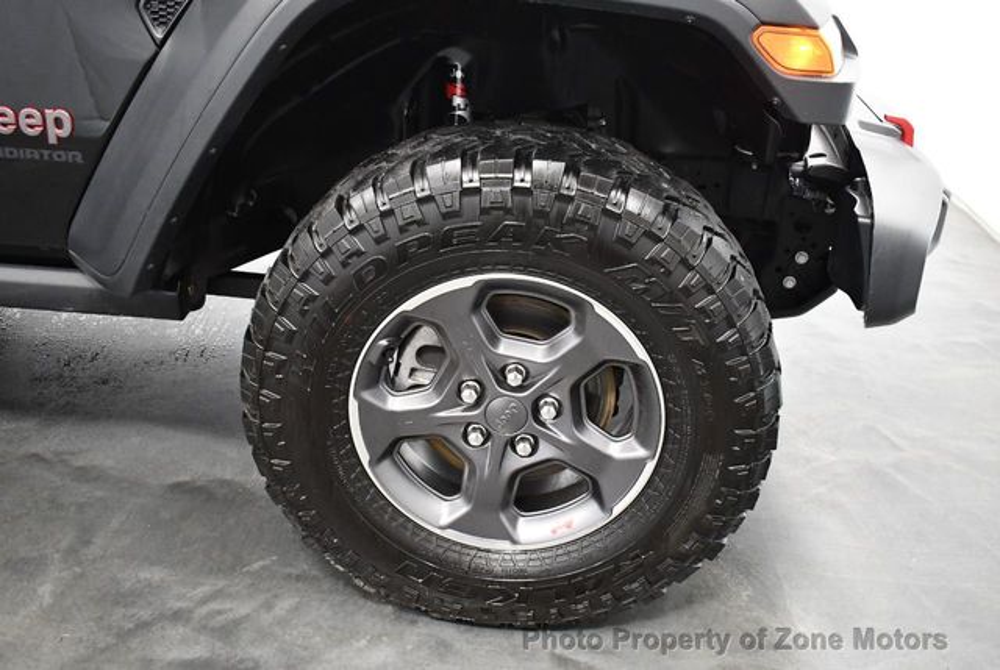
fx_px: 1002
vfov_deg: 37.0
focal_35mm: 36
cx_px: 500
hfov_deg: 53.1
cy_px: 335
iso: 3200
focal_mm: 18
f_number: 3.5
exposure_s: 1/125
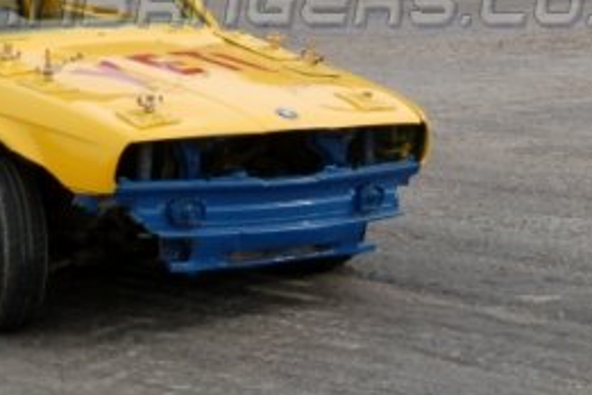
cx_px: 98
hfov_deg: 10.1
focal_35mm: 202
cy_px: 9
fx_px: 3325
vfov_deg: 6.8
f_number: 5.3
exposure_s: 1/1000
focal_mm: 55
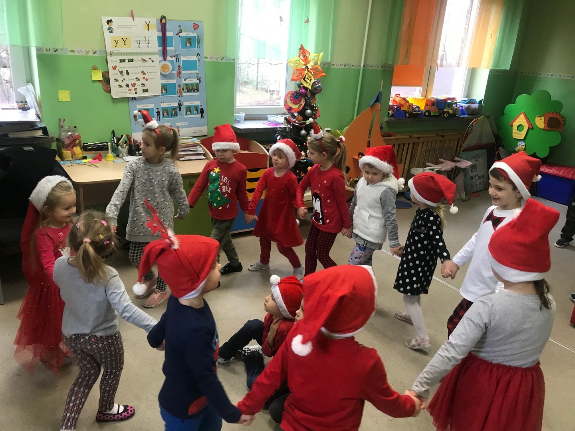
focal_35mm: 28
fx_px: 465
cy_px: 216
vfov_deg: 49.7
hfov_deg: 63.4
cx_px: 288
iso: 32
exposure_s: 1/25
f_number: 1.8
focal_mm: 3.99
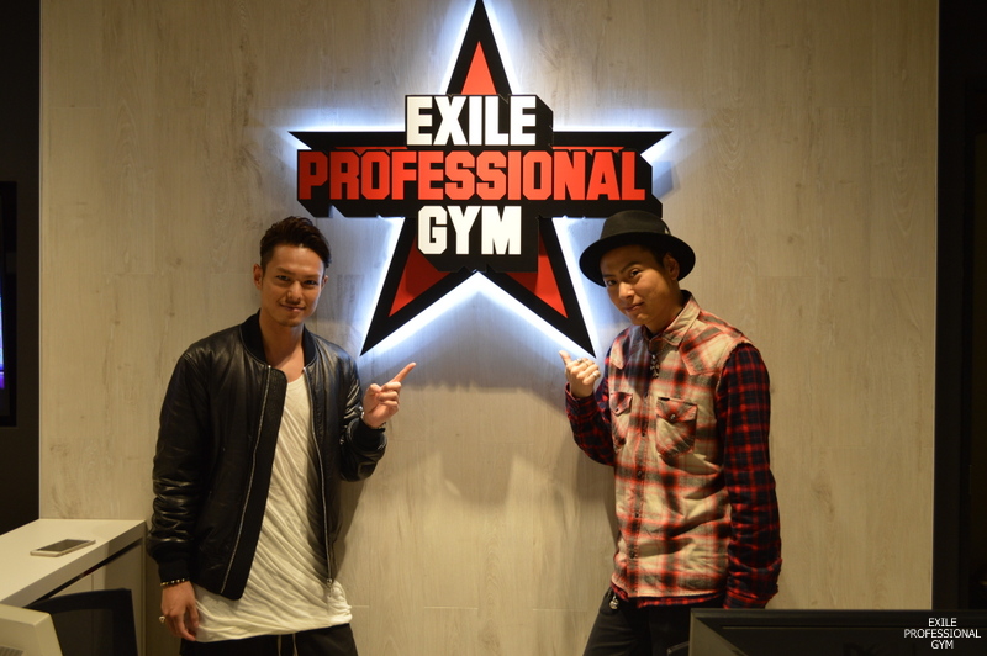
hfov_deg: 53.2
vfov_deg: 36.8
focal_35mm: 36
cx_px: 494
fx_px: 986
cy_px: 328
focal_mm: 24
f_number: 4
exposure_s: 1/50
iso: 400
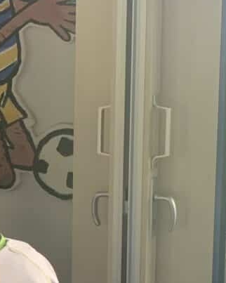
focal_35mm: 129
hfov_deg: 11.0
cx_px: -213
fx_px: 1079
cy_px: 242
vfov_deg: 14.8
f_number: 1.8
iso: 100
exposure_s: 1/100
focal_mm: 4.25
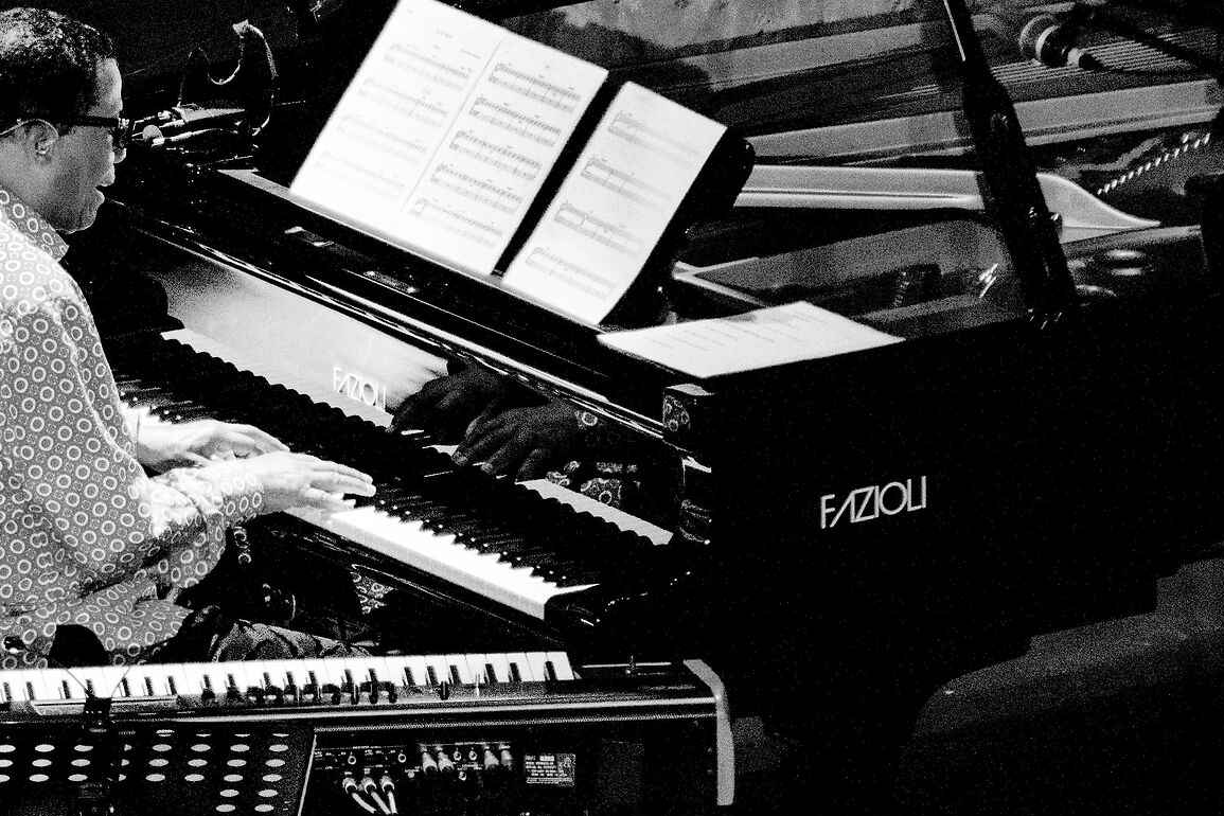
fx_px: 26484
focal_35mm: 779
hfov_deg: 2.6
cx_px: 187
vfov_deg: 1.8
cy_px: 458
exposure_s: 1/125
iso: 2500
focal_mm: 250
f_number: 5
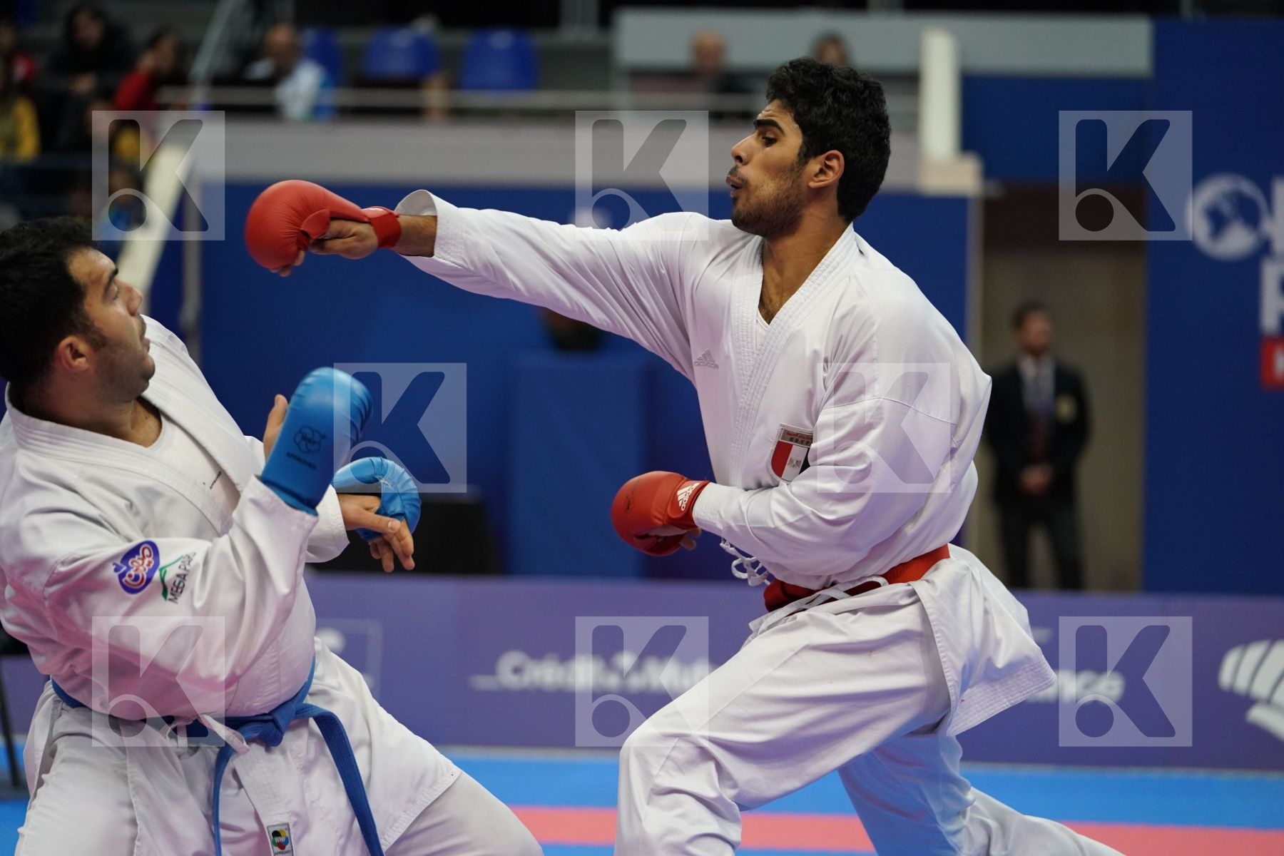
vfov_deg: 10.9
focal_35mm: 126
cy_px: 428
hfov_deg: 16.3
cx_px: 642
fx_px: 4494
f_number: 2.8
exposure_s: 1/1000
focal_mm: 126
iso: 3200
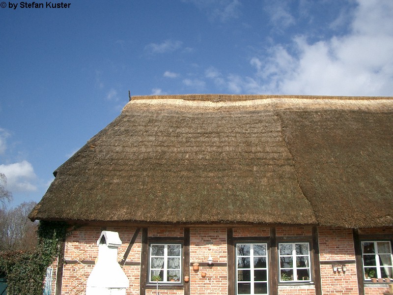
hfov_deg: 52.6
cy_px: 148
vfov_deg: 40.7
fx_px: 397
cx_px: 196
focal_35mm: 35
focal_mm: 5.8
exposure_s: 1/400
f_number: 4.3
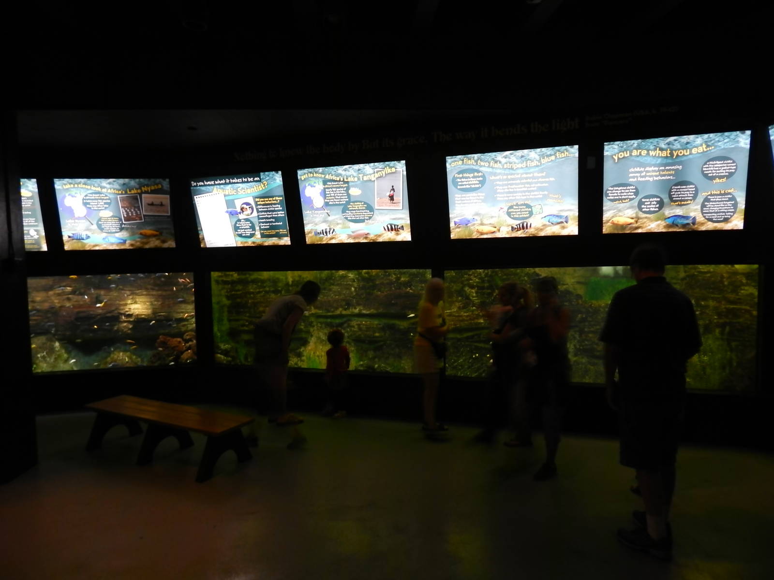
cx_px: 387
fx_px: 514
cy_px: 290
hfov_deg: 73.9
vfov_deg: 58.9
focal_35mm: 23
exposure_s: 1/15
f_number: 3
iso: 800
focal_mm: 4
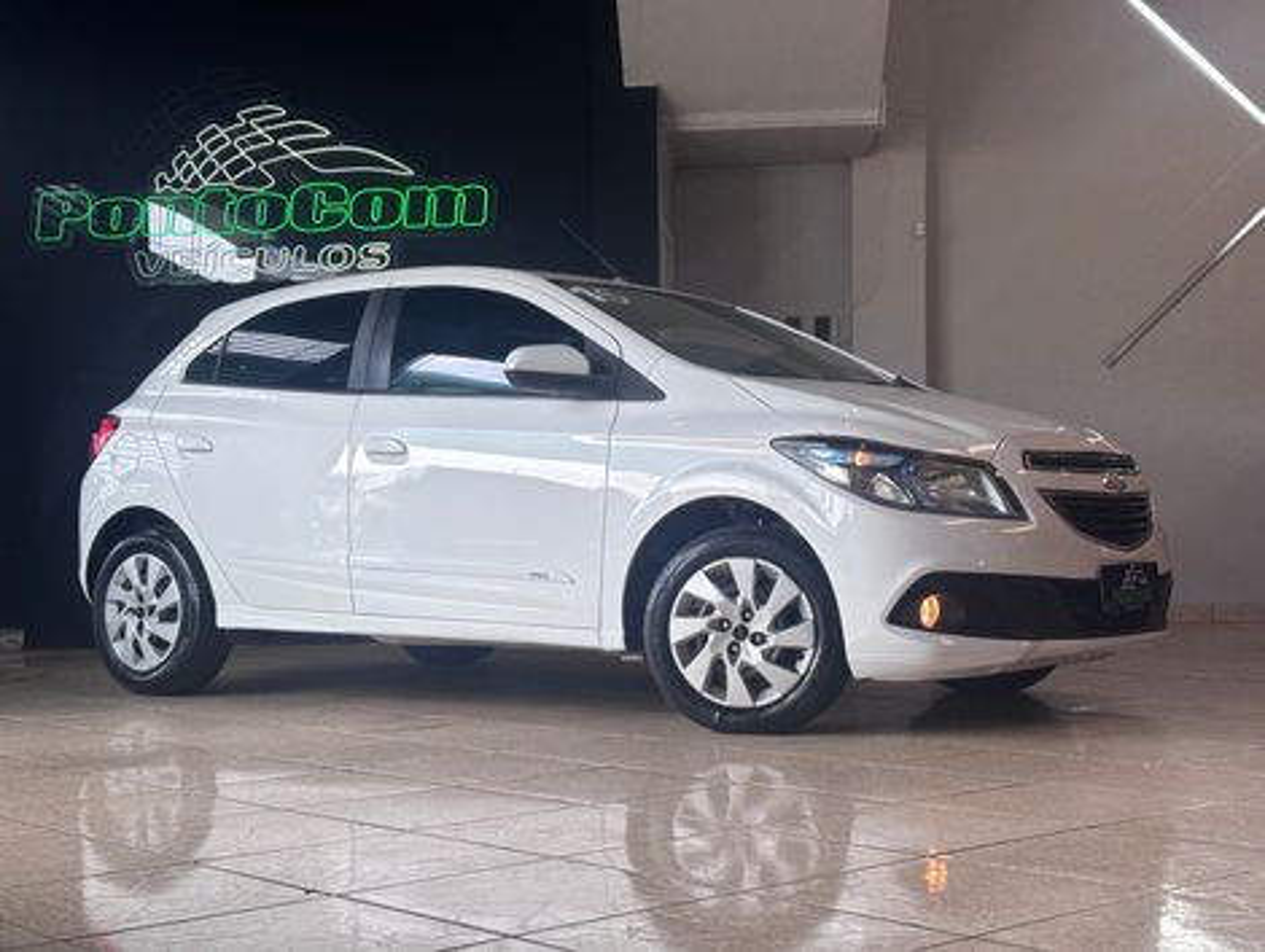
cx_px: 632
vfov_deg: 28.1
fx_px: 1903
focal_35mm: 52
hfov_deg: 36.8
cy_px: 476
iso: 25
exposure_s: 1/120
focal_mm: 5.96
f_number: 1.6
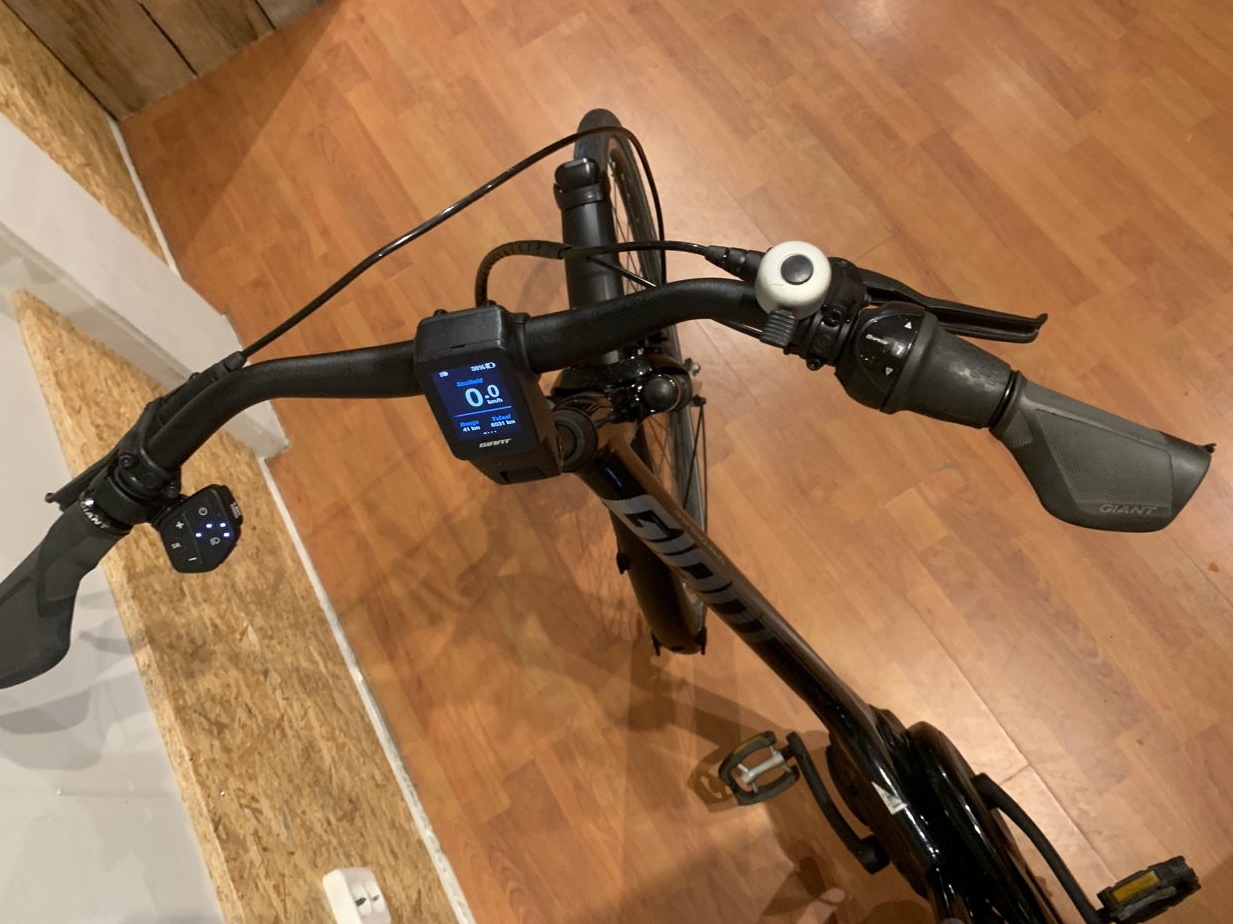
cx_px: 606
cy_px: 469
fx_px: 961
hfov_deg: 65.3
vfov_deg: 51.3
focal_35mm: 27
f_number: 1.8
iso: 200
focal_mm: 4.25
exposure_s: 1/50
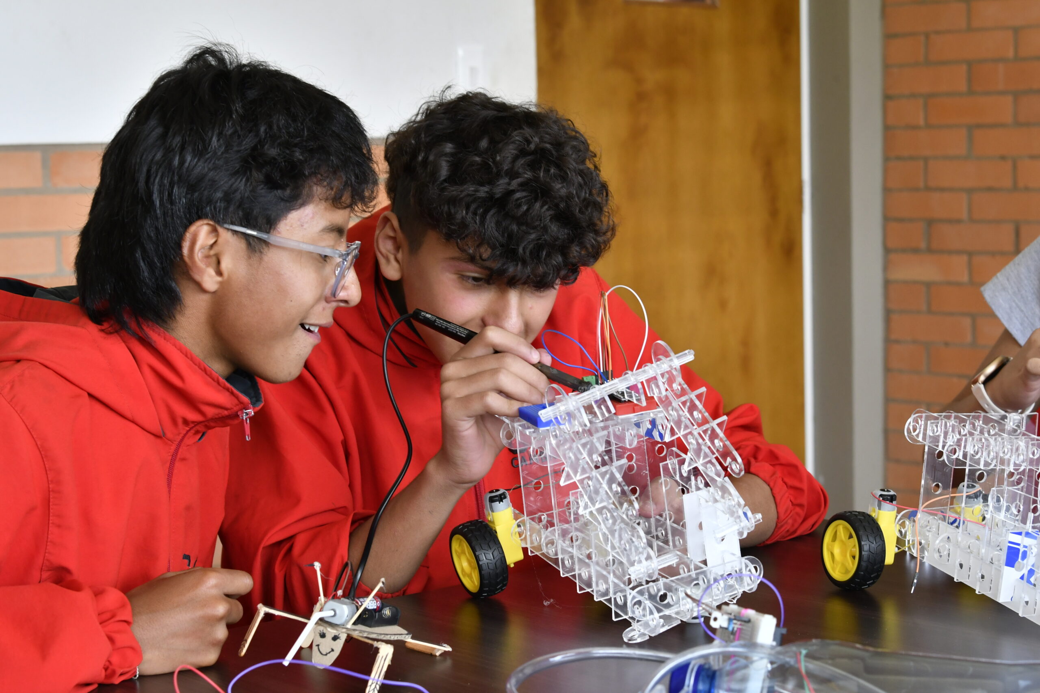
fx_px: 1993
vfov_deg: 19.7
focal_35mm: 69
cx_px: 520
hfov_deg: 29.2
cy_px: 346
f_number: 5.6
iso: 640
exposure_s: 1/160
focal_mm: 46
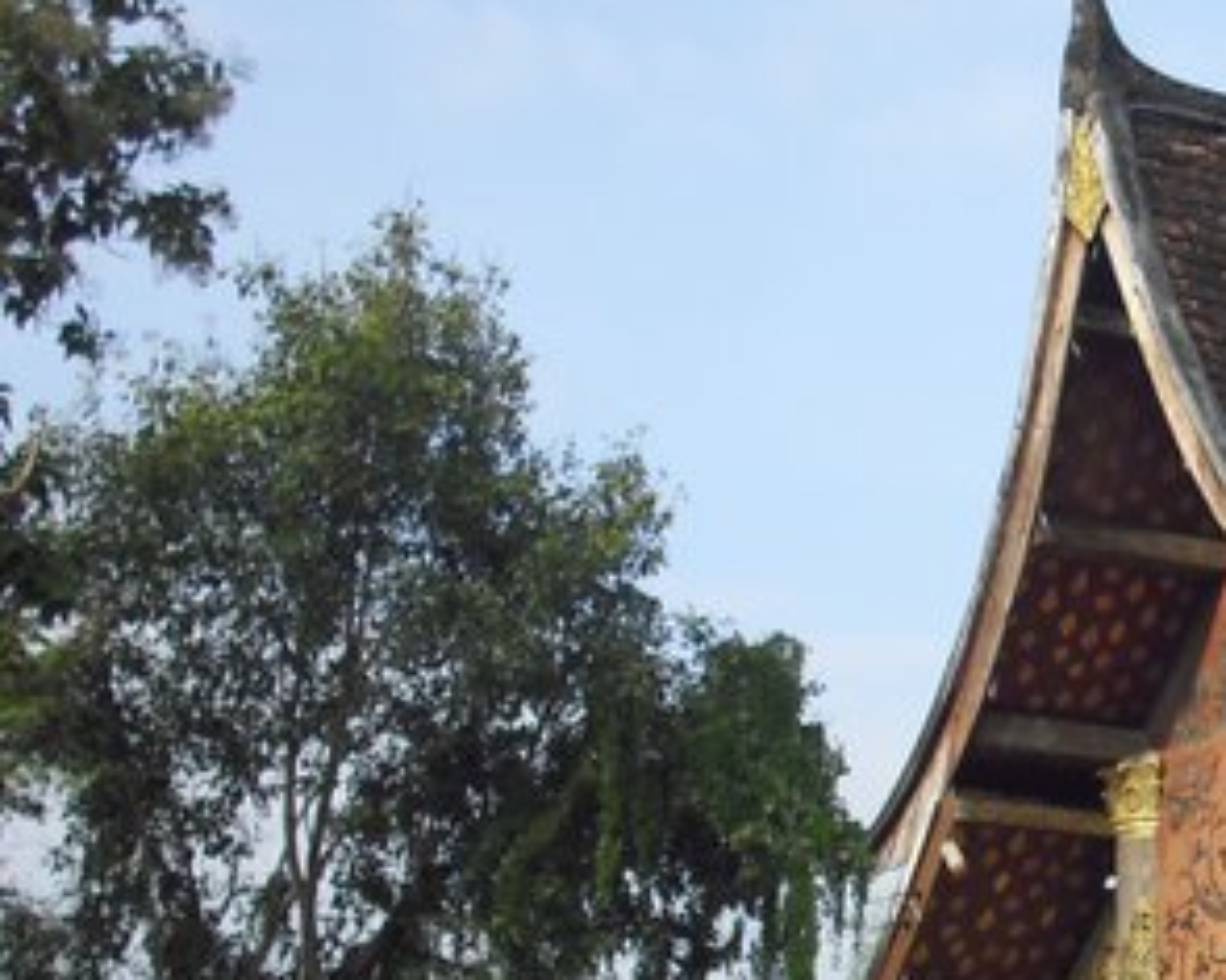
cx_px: 1397
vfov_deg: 15.1
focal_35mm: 101
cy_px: 847
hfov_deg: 18.2
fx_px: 3664
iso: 100
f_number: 8
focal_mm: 6.2
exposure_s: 1/125
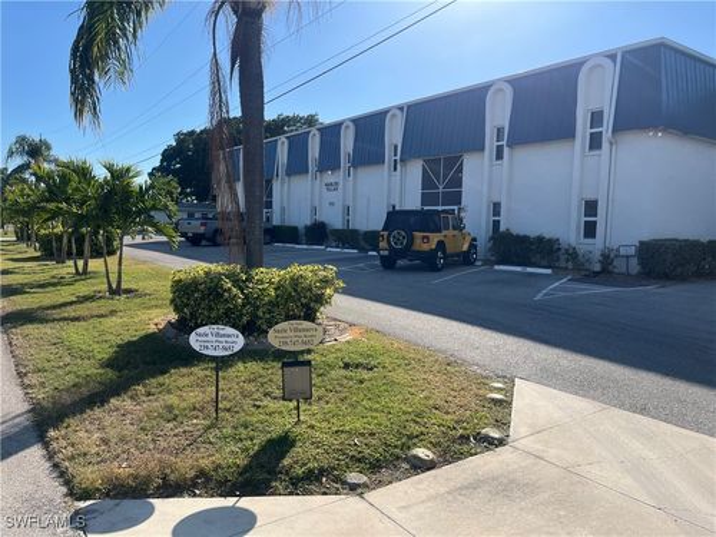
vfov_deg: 53.1
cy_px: 268
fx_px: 538
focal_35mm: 26
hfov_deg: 67.3
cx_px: 358
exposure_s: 1/3521
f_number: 1.6
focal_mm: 5.1
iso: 50
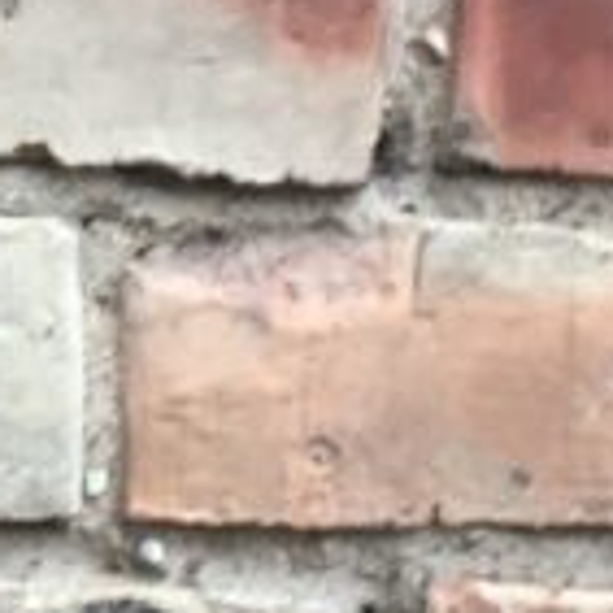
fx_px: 4648
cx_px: -404
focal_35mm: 232
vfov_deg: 7.3
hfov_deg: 7.4
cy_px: -583
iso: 40
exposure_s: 1/50
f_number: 2.2
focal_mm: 4.15
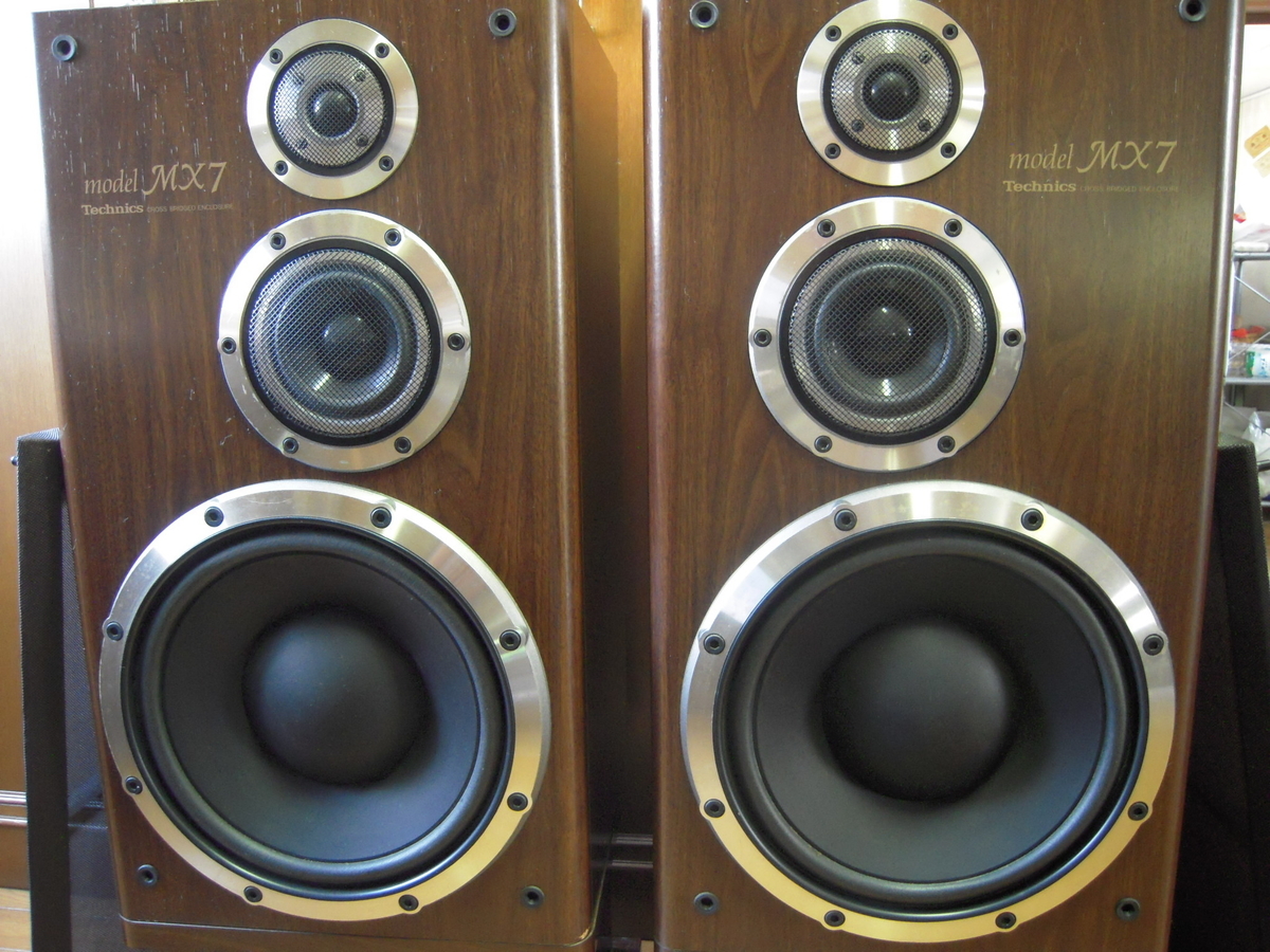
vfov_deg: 49.7
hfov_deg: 63.4
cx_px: 635
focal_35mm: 28
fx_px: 1027
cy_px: 476
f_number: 2.7
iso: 640
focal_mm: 5
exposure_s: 1/8
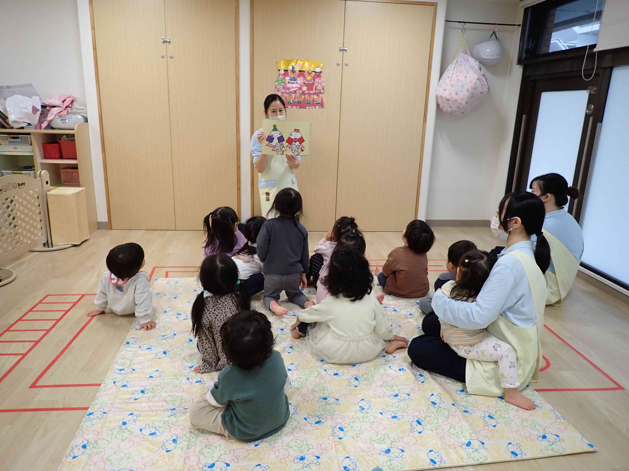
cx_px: 314
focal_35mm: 25
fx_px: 454
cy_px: 236
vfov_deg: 54.9
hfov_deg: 69.4
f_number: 2
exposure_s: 1/125
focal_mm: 4.5
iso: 200
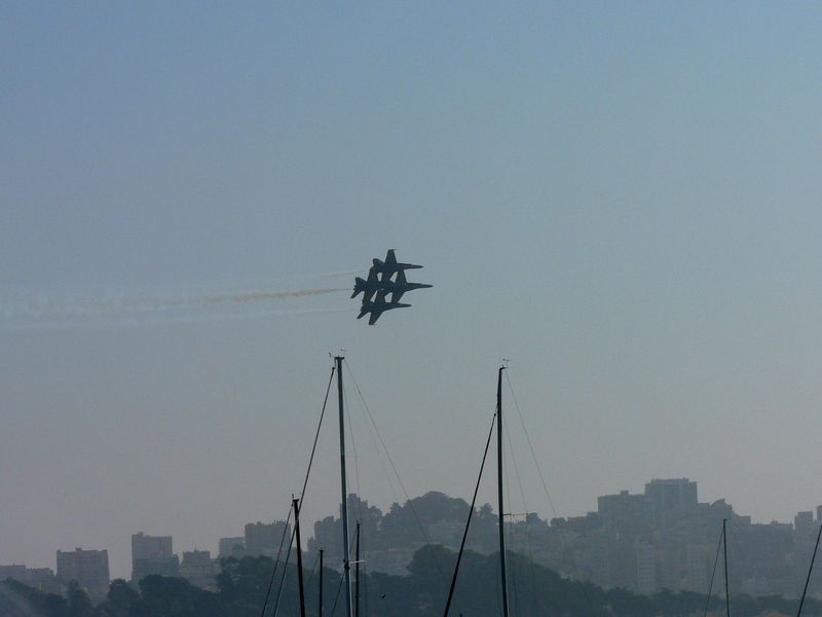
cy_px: 308
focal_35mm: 161
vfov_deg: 9.2
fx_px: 3823
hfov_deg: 12.3
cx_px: 411
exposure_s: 1/640
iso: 80
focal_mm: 26.8
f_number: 7.1
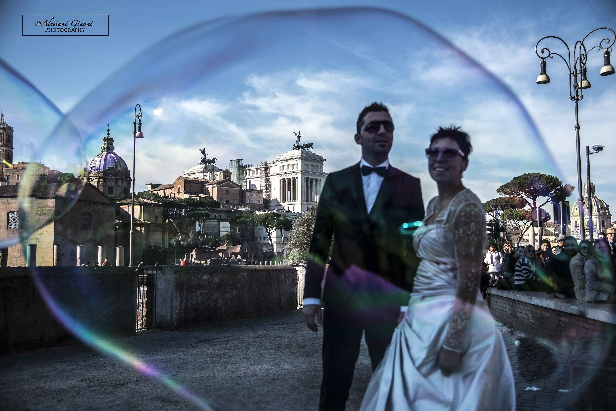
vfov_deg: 35.1
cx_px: 308
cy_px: 206
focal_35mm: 38
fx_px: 650
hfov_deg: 50.7
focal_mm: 38
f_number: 4
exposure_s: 1/2500
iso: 220
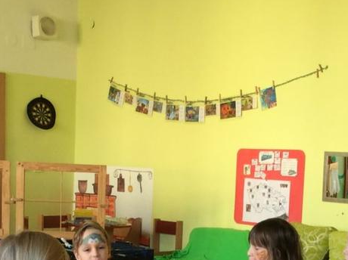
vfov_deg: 15.5
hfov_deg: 21.0
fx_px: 934
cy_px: 273
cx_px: 226
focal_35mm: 93
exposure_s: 1/25
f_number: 2.4
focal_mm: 3.3
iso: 40
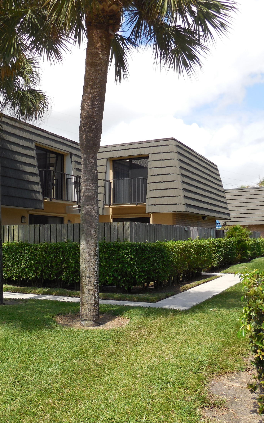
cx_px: 99
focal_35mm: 36
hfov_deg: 35.1
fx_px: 414
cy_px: 211
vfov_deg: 54.0
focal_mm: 4.5
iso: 125
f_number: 3.1
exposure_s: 1/1000
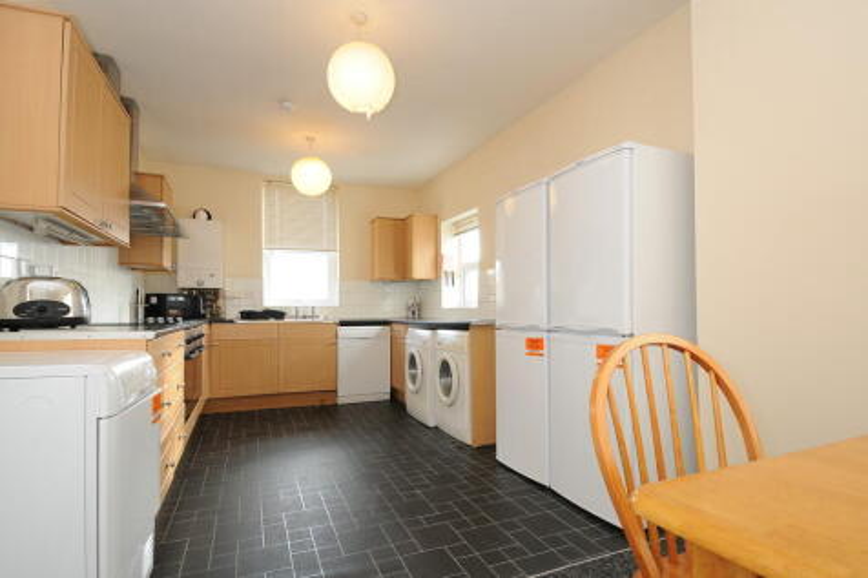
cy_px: 289
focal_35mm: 18
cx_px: 434
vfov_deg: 67.3
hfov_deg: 90.0
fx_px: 434
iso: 400
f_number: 7.1
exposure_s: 1/15
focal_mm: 12
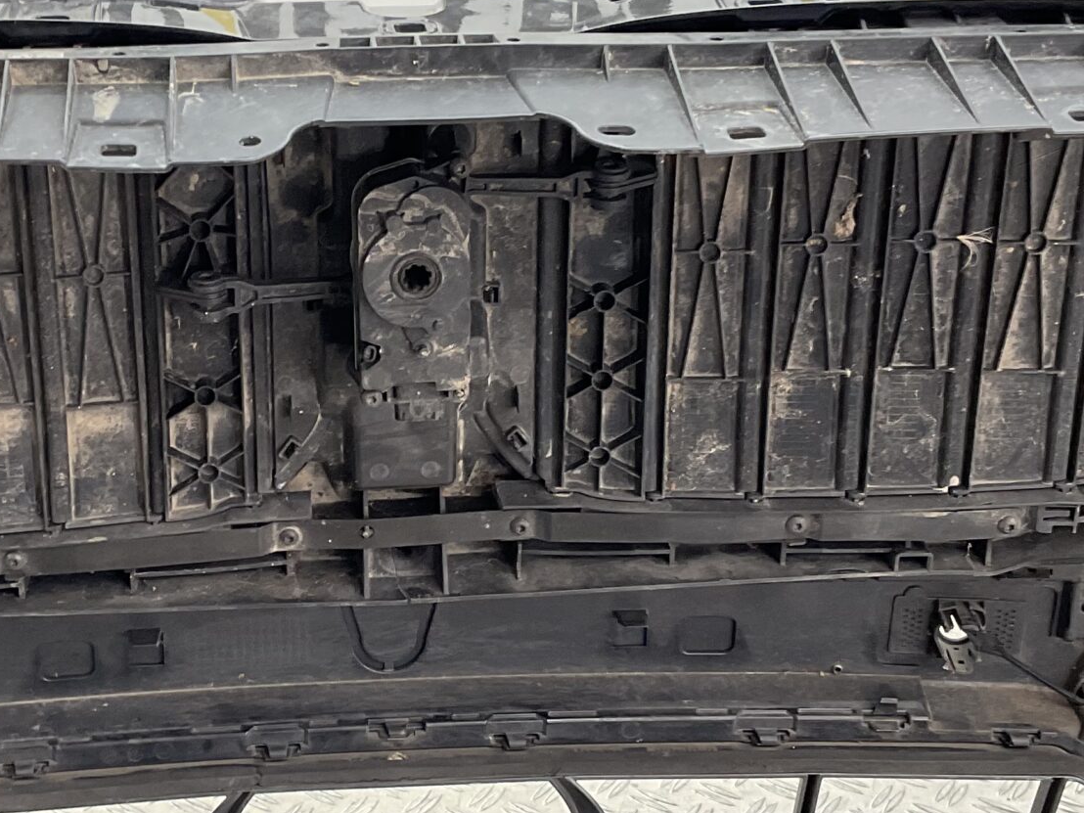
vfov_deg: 21.9
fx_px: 2098
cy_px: 443
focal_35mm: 67
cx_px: 333
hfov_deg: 28.7
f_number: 1.8
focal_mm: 3
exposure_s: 1/120
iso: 40
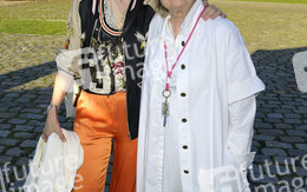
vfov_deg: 27.4
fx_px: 394
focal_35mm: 47
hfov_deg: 42.6
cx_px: 151
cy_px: 124
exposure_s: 1/250
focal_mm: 30
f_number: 11
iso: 400
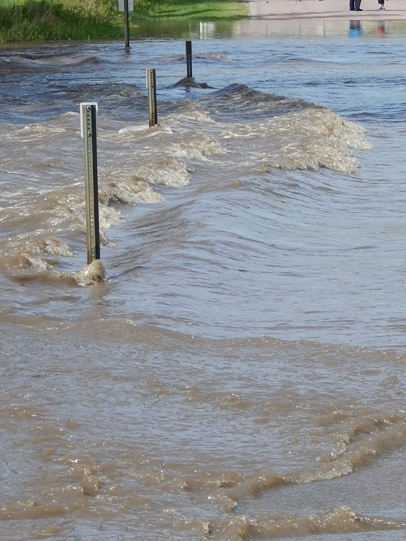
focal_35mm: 233
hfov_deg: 6.4
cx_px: 381
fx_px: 3644
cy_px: 389
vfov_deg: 8.5
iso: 125
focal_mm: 20.5
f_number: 4.6
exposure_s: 1/640
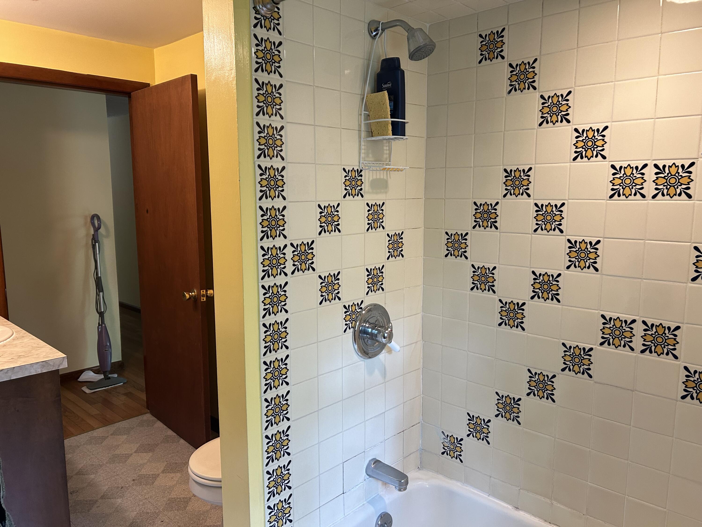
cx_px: 351
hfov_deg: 67.3
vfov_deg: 53.1
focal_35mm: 26
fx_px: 527
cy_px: 264
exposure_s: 1/60
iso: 160
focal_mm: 5.7
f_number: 1.5
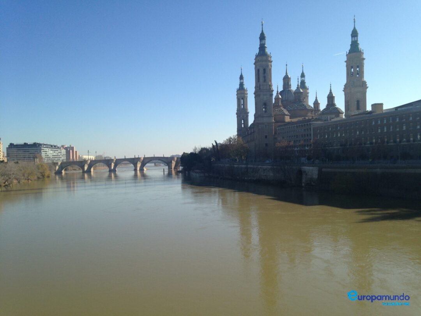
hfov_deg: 55.4
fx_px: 401
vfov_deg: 42.9
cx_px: 210
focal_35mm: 33
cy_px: 158
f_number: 2.4
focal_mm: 4.12
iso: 50
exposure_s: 1/1808
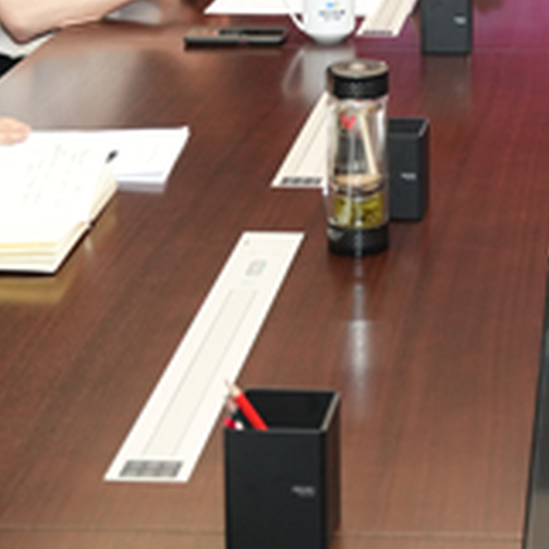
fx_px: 1848
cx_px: 597
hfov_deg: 16.4
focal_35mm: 103
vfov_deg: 16.0
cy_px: -159
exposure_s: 1/250
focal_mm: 30
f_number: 5
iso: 1600
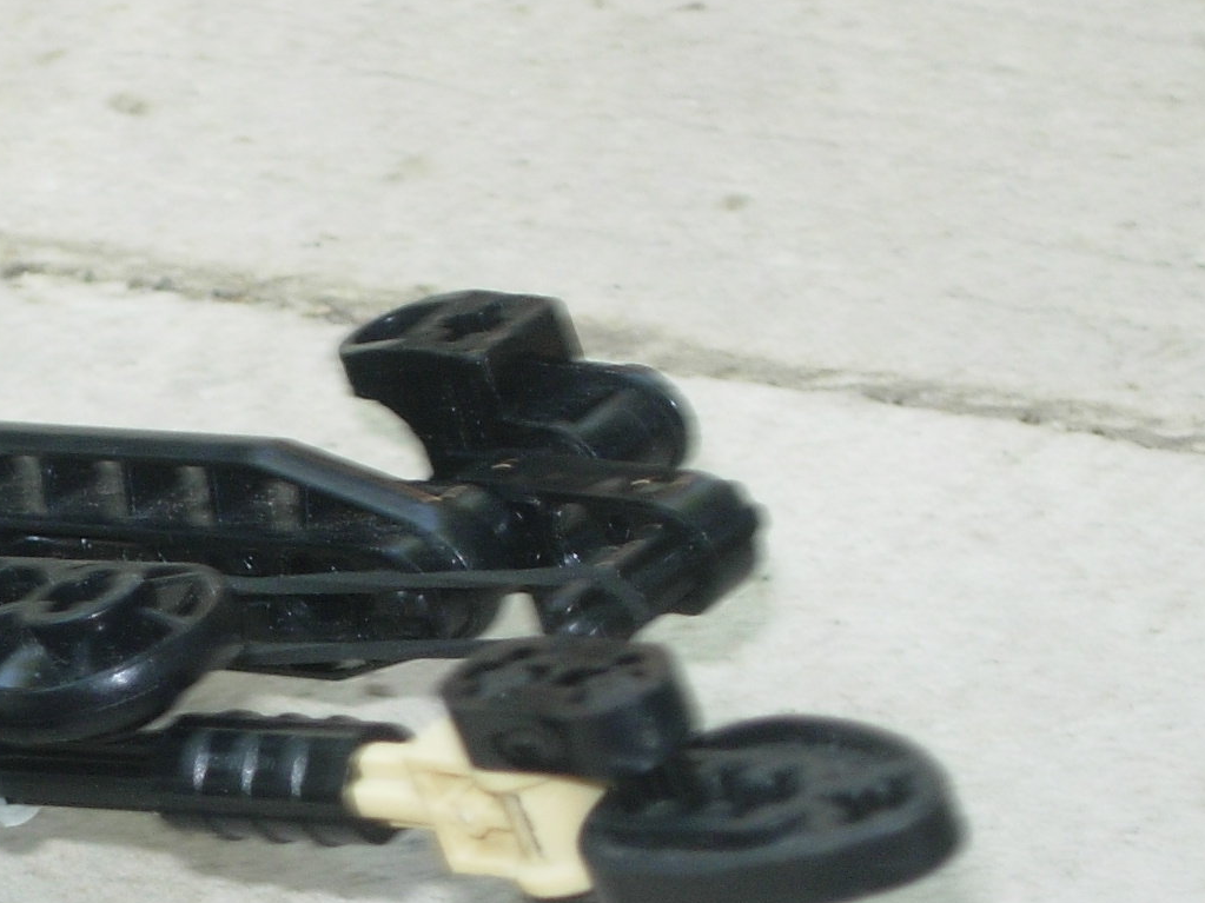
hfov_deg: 7.9
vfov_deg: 5.9
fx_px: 8736
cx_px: 117
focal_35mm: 251
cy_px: 903
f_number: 4.9
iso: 79
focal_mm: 23.4
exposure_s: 1/41.4
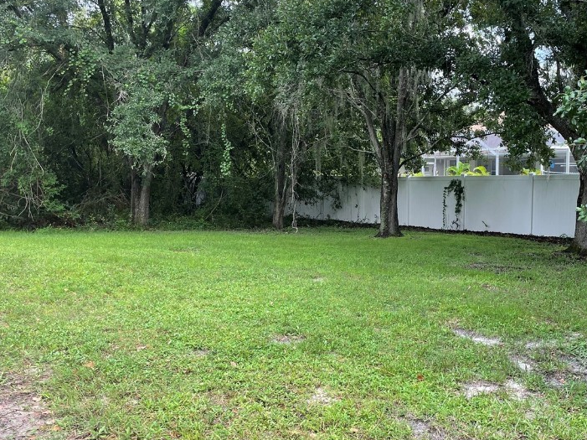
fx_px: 644
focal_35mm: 38
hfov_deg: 48.6
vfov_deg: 37.6
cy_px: 245
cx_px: 361
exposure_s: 1/364
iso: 32
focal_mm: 4.2
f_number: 1.6
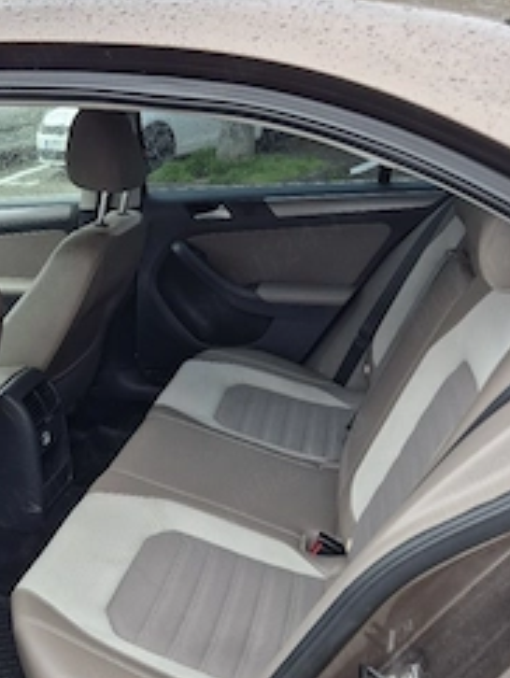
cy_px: 294
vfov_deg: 48.8
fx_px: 745
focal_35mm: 38
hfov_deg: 36.7
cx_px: 115
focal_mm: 5.4
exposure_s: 1/182
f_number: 1.8
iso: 40
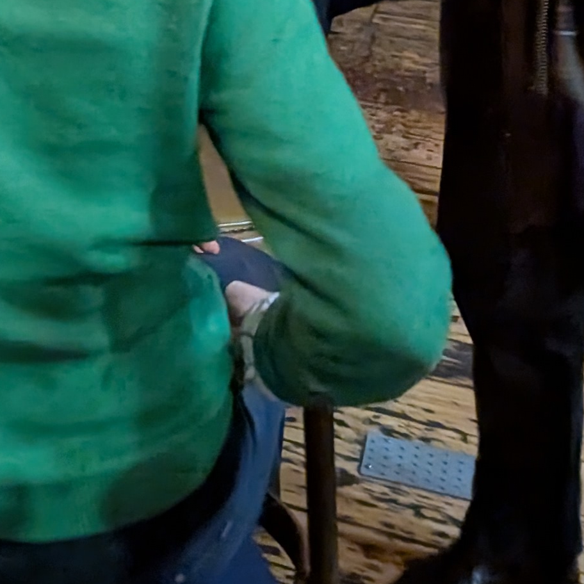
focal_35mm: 95
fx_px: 1813
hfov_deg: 17.3
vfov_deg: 14.4
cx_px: -162
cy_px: -669
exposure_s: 1/33.3
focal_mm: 6.9
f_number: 1.68
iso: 778
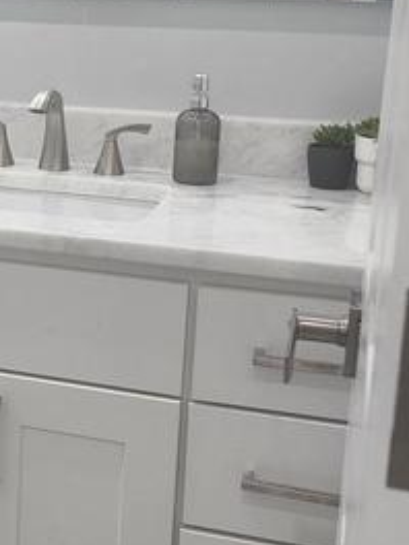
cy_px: 173
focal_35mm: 67
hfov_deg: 21.2
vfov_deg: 28.7
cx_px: -2
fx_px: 1056
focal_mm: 6.4
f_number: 1.8
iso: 200
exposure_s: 1/120
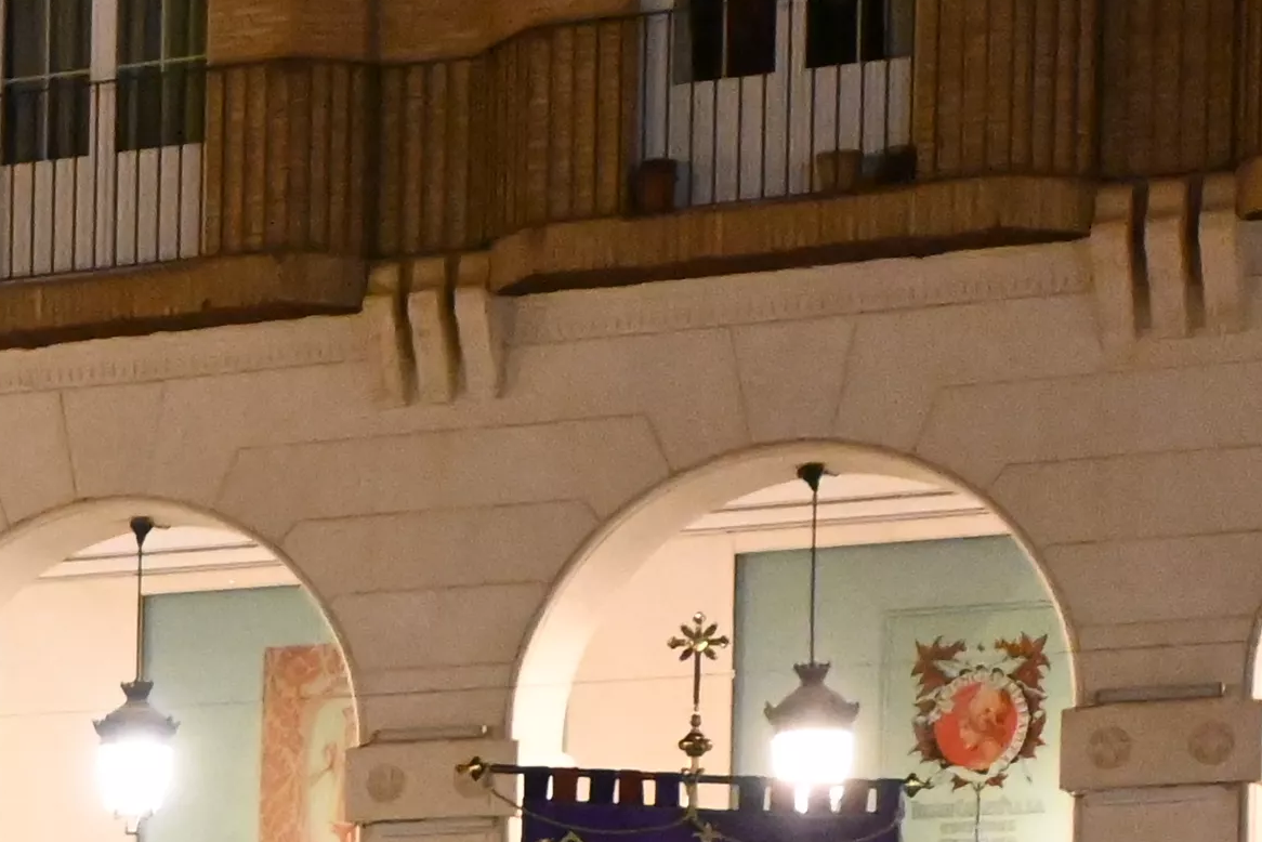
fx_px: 5273
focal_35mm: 150
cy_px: 1530
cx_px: -1002
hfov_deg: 12.5
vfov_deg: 8.7
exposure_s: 1/100
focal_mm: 21
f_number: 5
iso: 6400
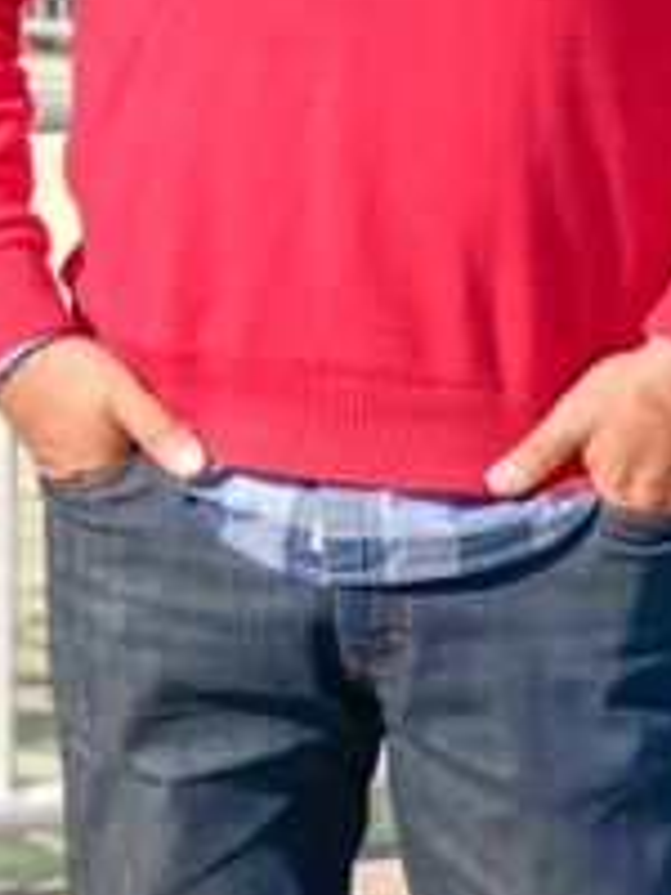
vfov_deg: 11.1
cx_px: 385
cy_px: -333
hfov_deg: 8.6
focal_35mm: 173
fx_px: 4471
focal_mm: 6
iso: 20
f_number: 2
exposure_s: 1/1500
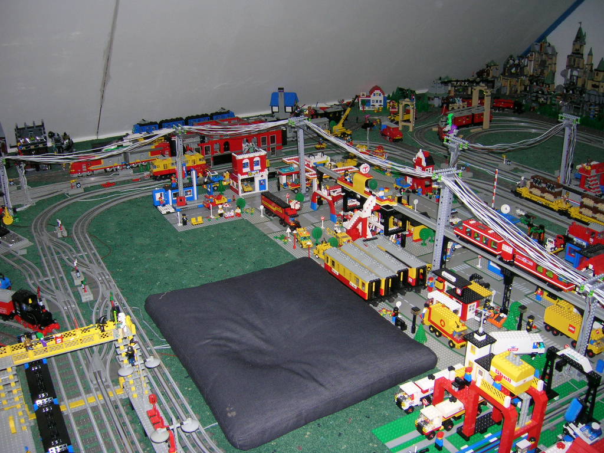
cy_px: 226
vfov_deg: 41.8
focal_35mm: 34
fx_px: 593
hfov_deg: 54.0
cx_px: 302
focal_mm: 5.7
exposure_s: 1/60.1
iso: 96
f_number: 2.9
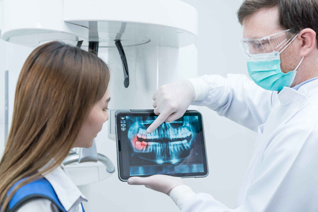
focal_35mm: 50
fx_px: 442
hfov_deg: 39.6
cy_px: 106
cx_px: 159
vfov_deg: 27.0
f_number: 4
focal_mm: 50
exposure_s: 1/80
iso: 500
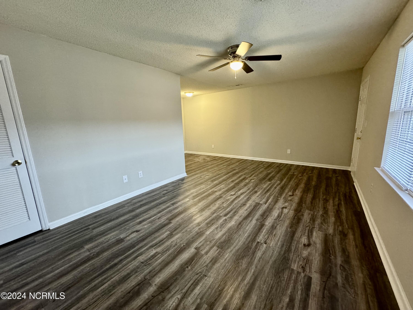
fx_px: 167
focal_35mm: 14
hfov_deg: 102.1
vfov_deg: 85.7
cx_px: 206
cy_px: 155
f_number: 2.2
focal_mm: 2.22
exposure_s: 1/60
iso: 400
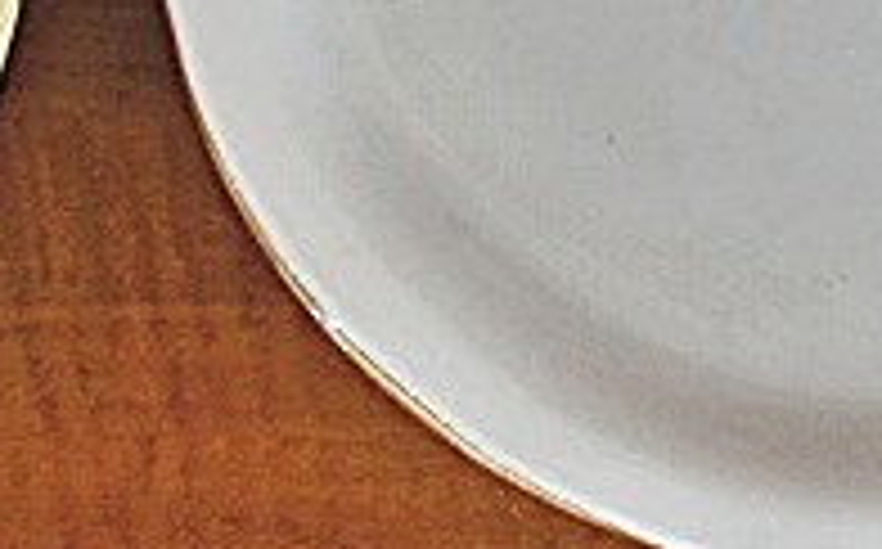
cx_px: 270
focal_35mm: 120
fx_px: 2881
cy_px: -124
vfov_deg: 10.7
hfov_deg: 17.3
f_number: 4
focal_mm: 22
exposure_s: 1/15
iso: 900
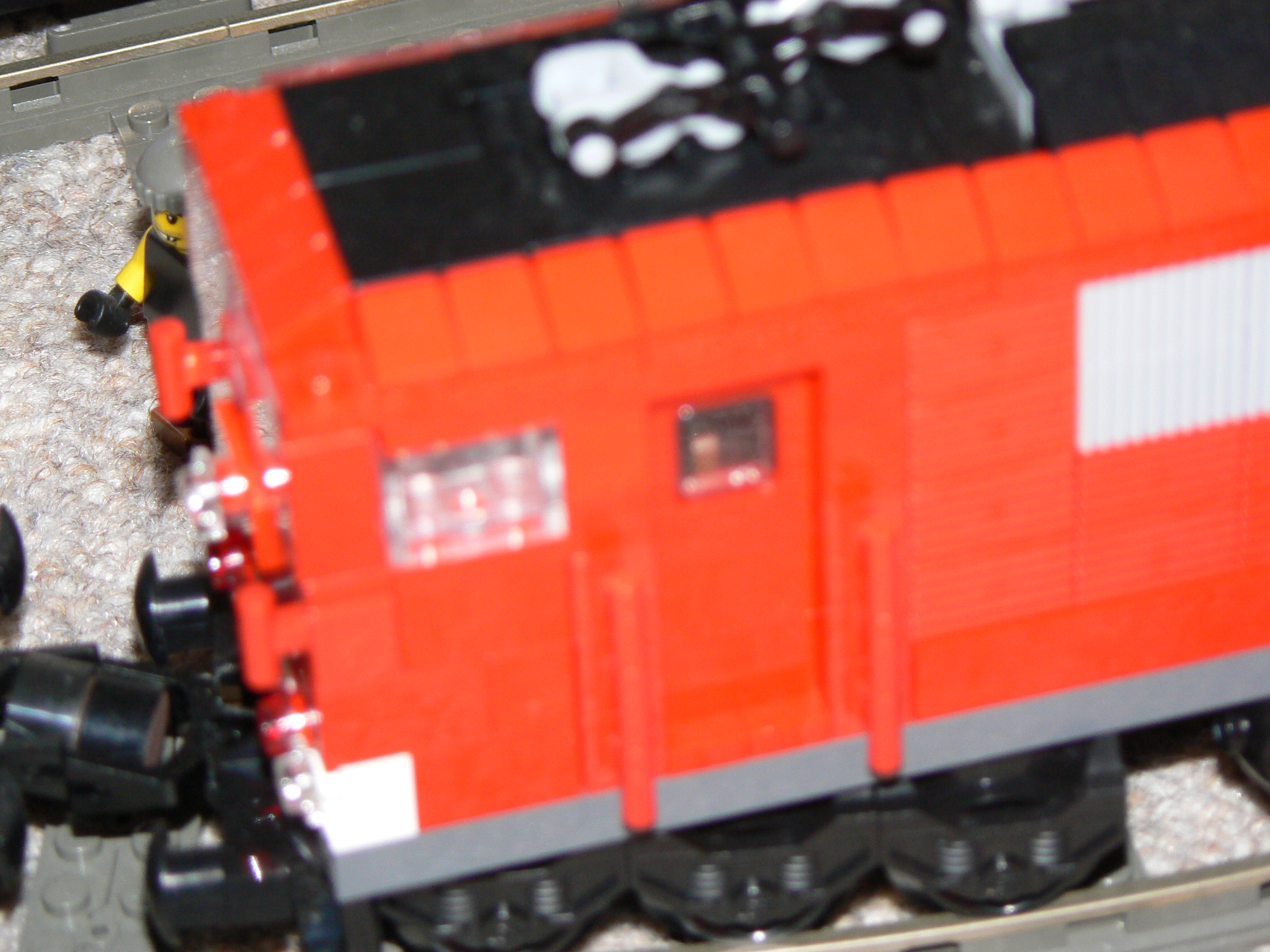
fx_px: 5283
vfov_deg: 10.3
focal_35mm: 144
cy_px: 476
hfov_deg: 13.7
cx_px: 635
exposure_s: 1/50
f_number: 3.2
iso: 100
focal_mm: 24.1
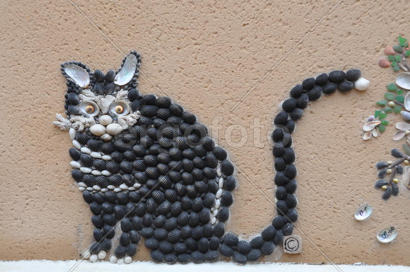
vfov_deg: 25.7
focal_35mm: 52
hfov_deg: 37.9
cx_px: 205
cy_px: 136
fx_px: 597
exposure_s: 1/250
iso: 640
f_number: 8
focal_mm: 35
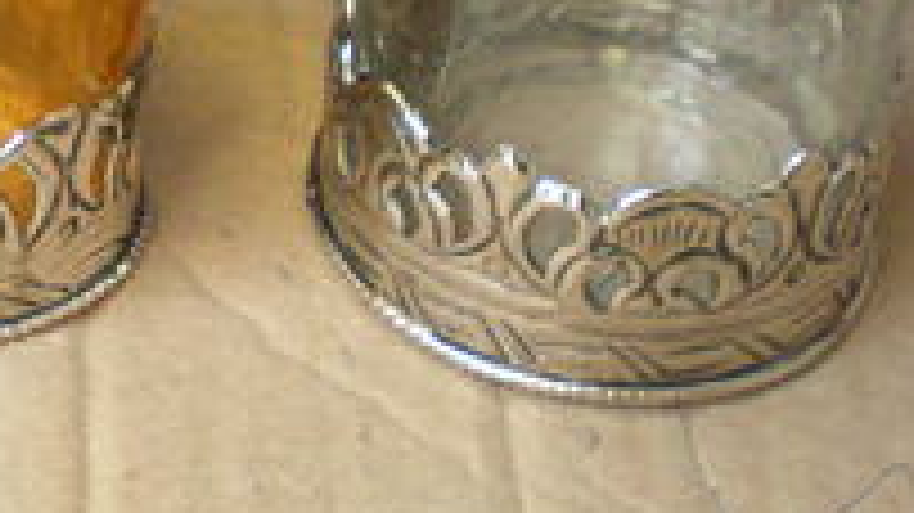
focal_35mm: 102
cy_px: 83
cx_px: -32
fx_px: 2471
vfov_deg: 11.8
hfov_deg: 20.2
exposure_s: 1/119
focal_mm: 6.3
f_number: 3.1
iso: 342
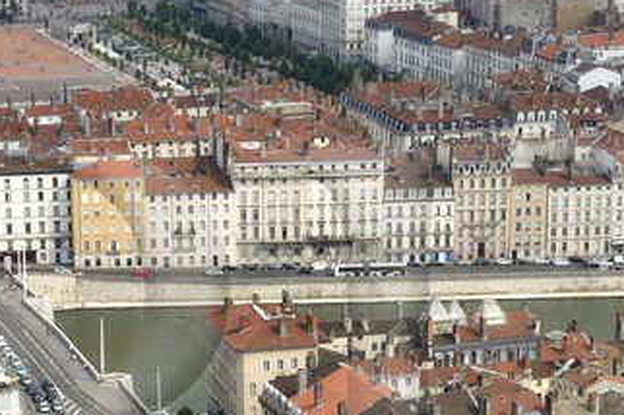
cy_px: 467
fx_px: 2667
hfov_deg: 13.3
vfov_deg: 8.8
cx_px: 298
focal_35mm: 154
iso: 200
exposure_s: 1/250
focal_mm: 31
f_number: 9
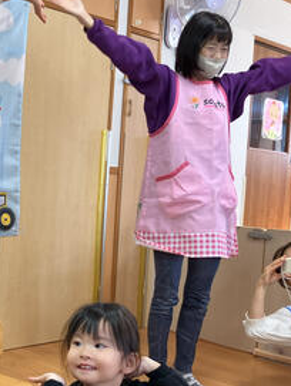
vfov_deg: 34.8
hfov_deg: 25.7
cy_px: 221
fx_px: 615
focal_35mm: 55
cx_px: 21
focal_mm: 3.99
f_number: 1.8
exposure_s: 1/60
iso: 80
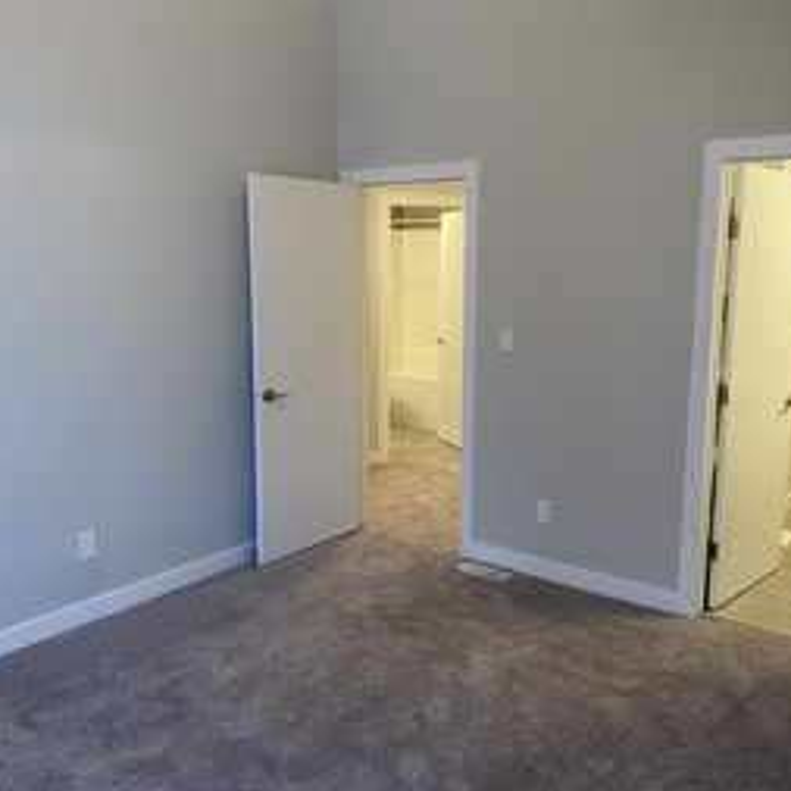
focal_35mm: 31
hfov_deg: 52.5
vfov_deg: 52.5
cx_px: 422
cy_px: 397
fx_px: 801
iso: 125
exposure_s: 1/60
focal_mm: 4.25
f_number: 1.8
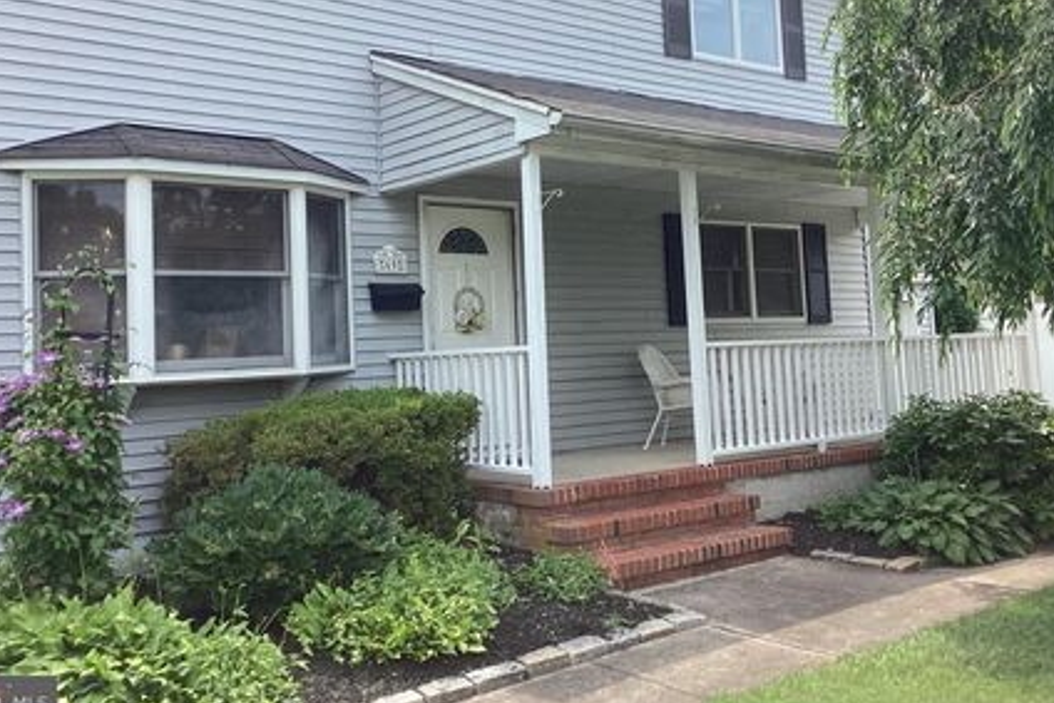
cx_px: 527
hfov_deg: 50.7
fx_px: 1113
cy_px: 260
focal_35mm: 38
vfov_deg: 34.9
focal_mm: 3.3
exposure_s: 1/646
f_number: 2.4
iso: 25
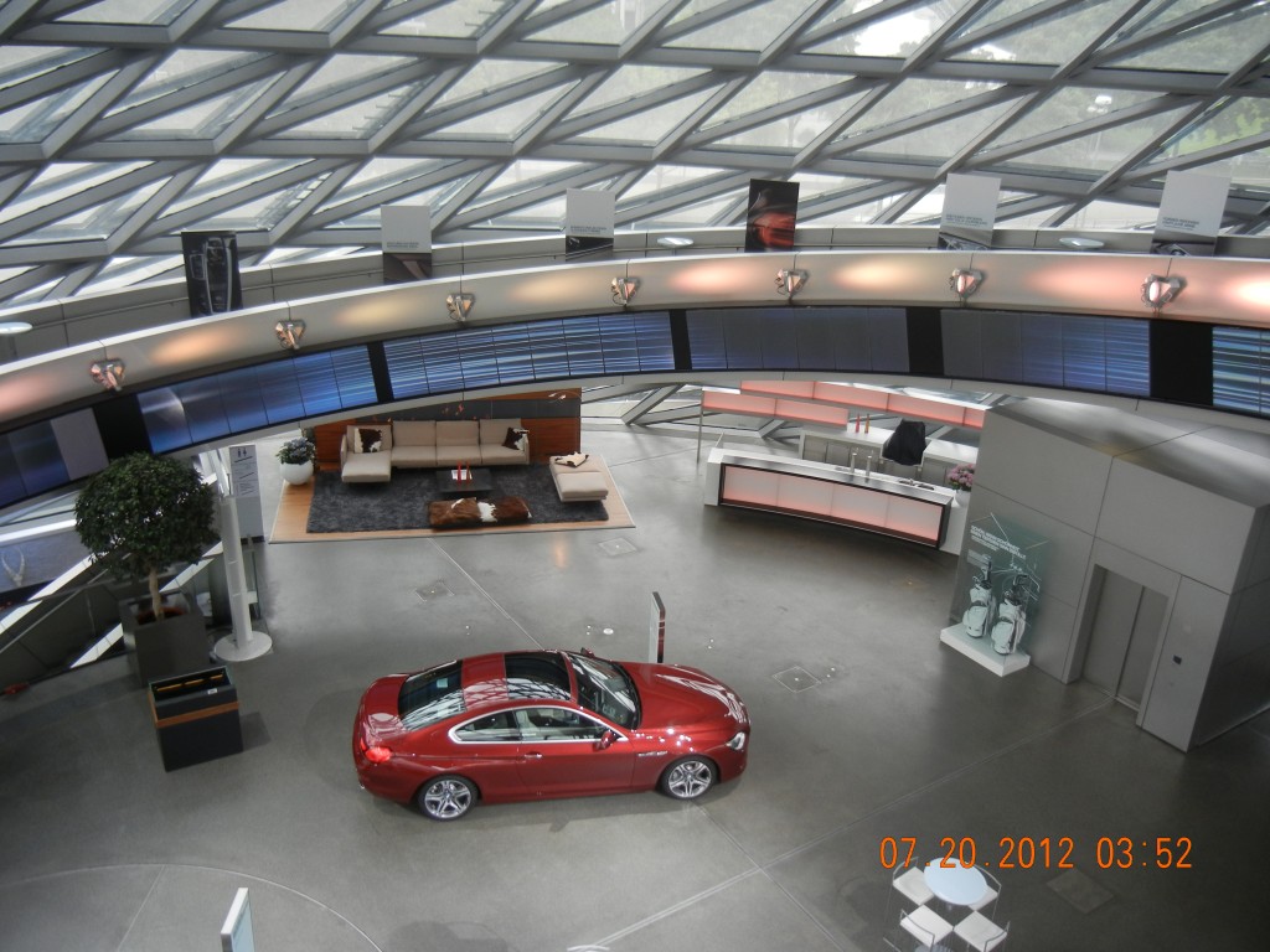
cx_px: 635
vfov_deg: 46.8
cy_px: 476
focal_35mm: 30
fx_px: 1101
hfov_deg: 60.0
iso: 160
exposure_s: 1/58.2
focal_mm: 5.4
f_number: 3.5
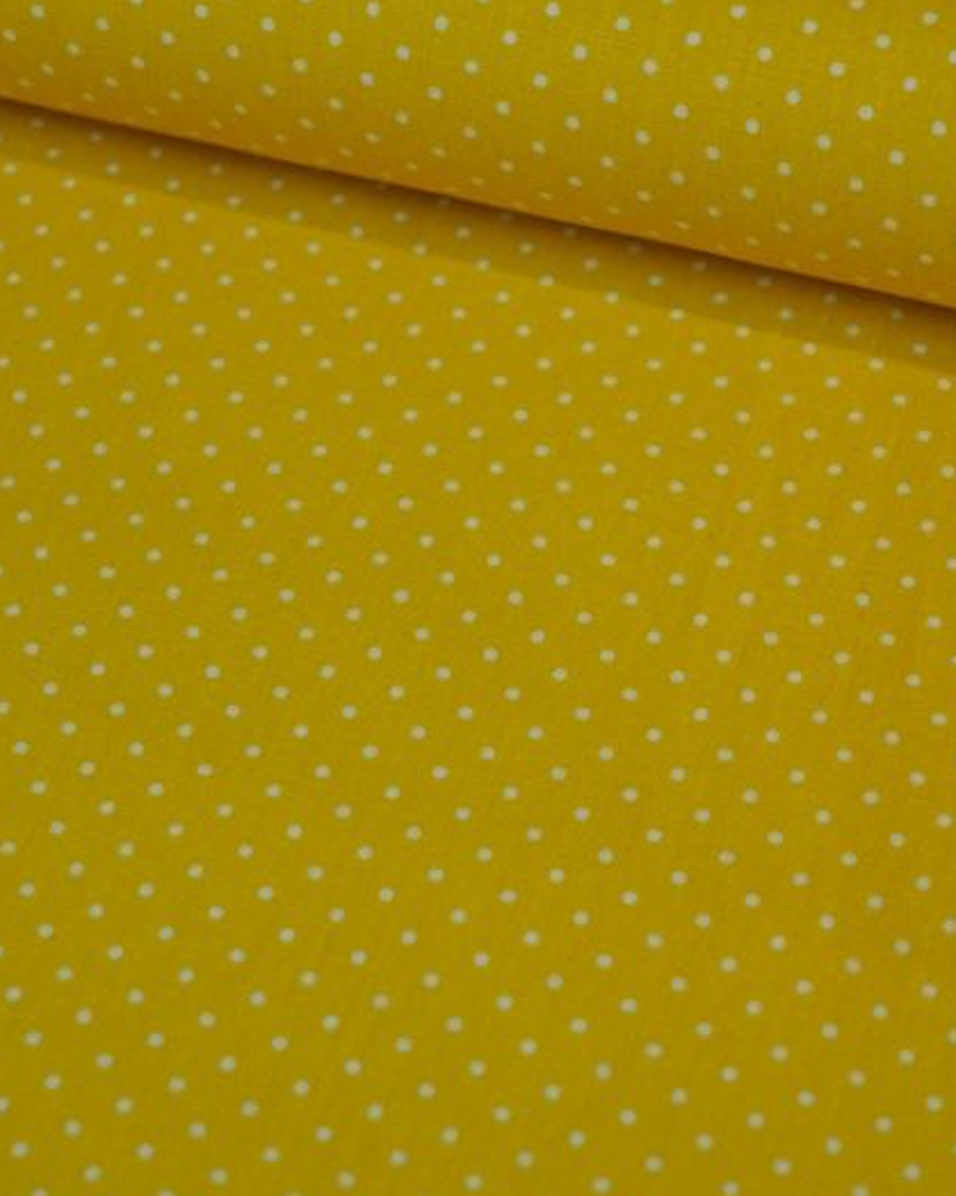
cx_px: 710
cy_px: 599
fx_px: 3644
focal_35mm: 103
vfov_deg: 18.6
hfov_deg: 14.9
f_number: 5.3
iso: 400
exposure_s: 1/125
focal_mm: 48
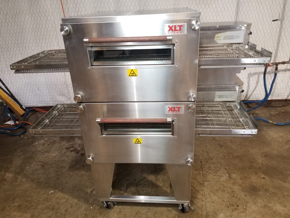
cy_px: 109
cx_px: 145
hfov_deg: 67.3
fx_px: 218
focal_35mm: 26
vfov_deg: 53.1
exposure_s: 1/30
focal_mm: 4.3
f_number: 1.7
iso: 160
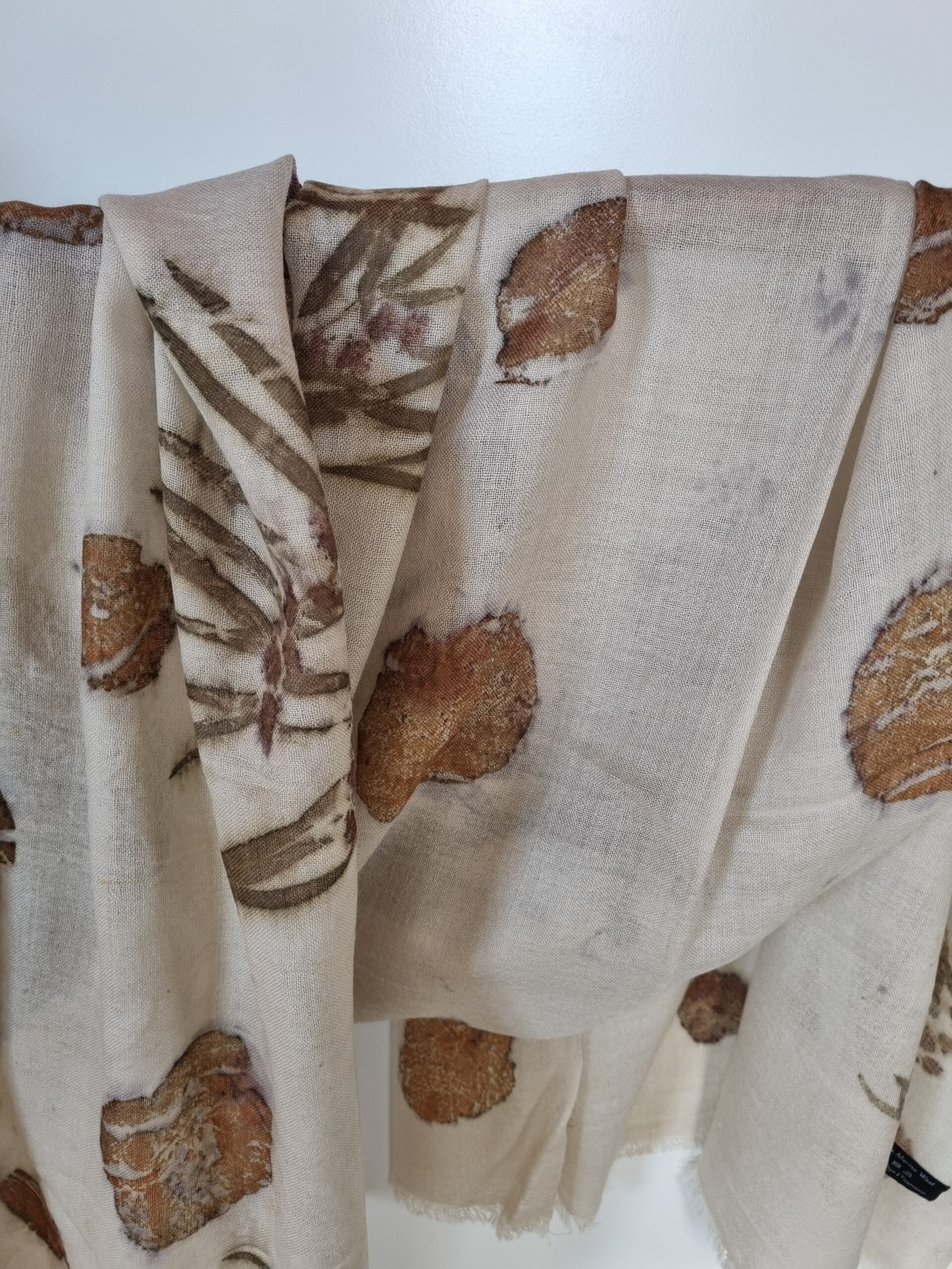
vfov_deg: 67.3
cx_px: 476
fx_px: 953
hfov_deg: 53.1
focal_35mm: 26
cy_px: 634
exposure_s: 1/100
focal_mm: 5.4
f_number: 1.8
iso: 250
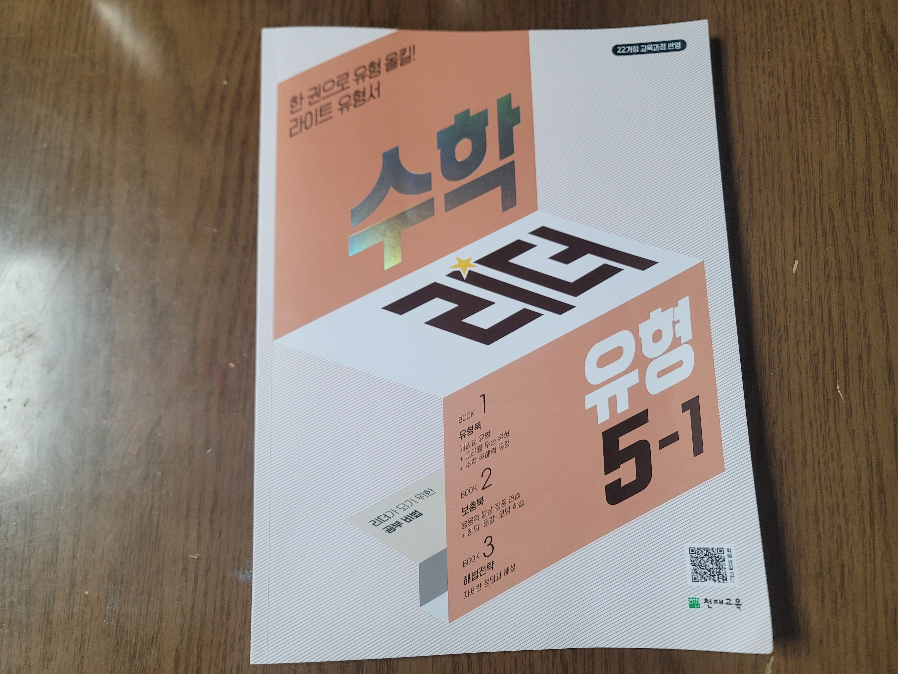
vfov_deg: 54.9
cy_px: 337
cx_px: 449
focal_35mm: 25
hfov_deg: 69.4
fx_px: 649
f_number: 1.8
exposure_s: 1/120
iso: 250
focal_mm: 7
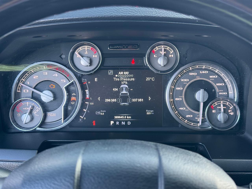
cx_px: 126
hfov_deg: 39.7
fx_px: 349
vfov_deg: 30.3
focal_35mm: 48
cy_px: 94
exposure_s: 1/121
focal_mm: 6.76
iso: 100
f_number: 1.78
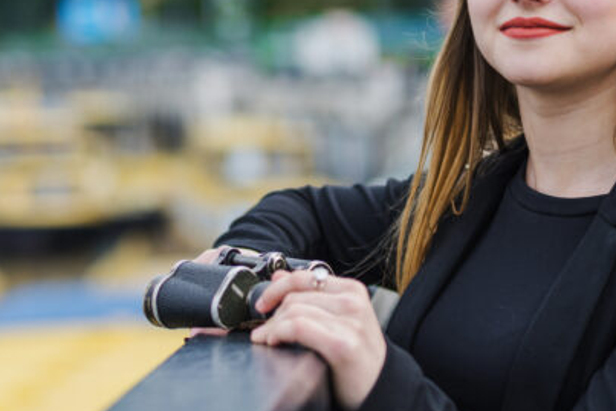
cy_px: 199
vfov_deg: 8.5
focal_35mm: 162
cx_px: 341
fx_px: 2773
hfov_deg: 12.7
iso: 200
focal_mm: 85
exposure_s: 1/1000
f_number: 2.8
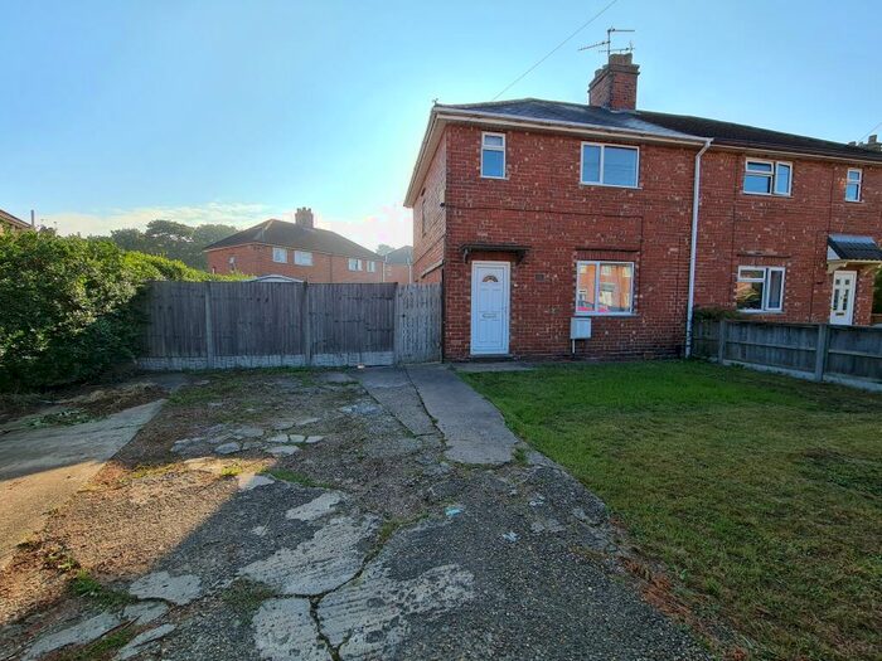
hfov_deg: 106.2
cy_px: 330
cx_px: 441
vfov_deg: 89.9
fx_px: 331
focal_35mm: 13
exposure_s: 1/842
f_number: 2.2
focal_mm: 2.2
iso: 64
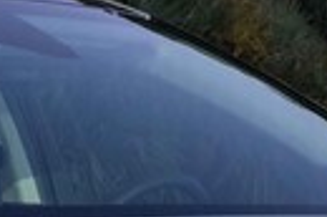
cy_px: 381
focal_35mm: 341
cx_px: -38
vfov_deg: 4.0
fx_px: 3090
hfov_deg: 6.0
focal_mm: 46
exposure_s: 1/160
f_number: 7.1
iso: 800
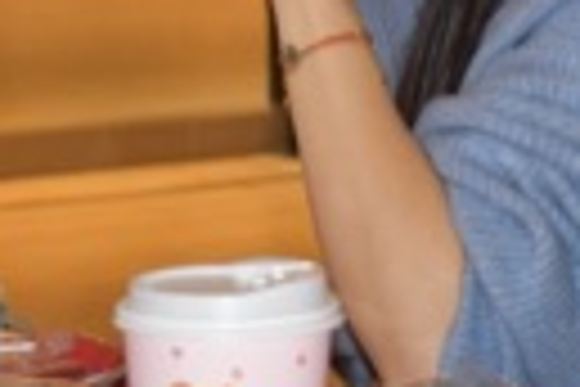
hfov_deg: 9.8
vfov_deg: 6.7
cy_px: -173
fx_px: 3285
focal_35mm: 204
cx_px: 832
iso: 1100
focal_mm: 35
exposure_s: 1/60
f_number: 4.5
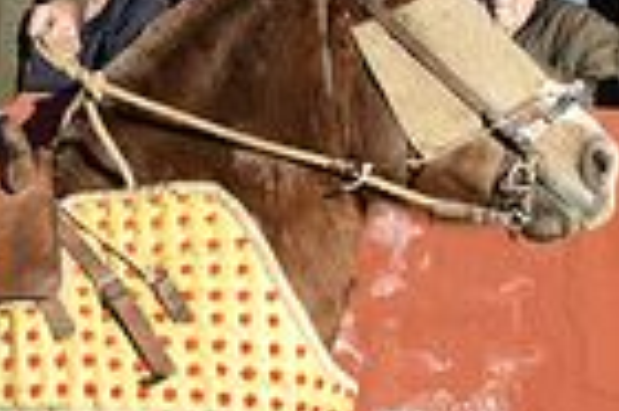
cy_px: 245
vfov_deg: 2.0
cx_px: -274
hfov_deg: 3.0
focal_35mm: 681
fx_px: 11696
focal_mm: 112
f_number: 9
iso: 250
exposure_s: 1/250
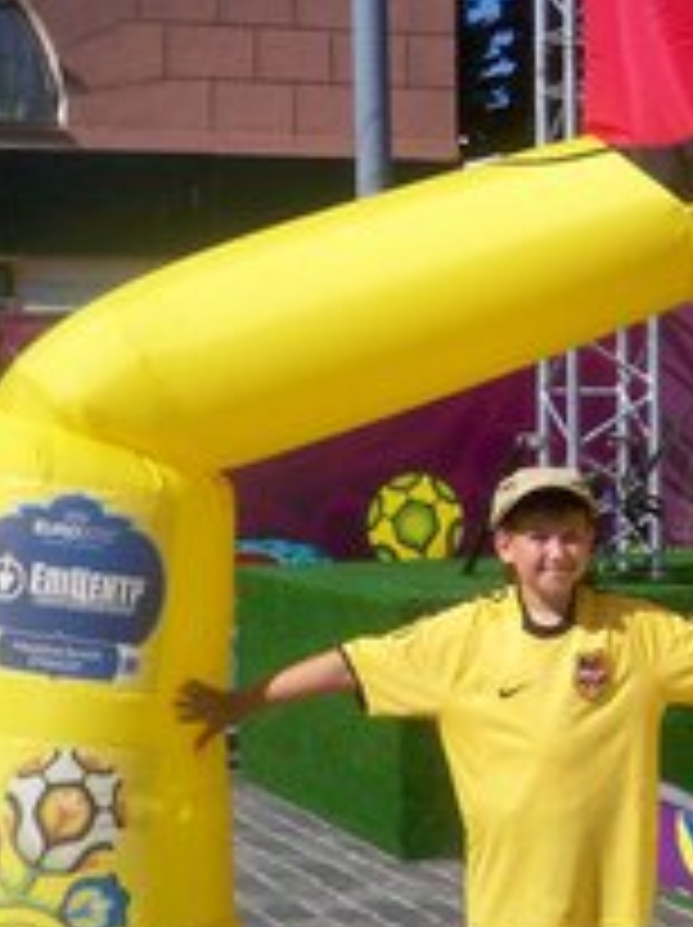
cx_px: 598
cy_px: 324
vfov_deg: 19.2
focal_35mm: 102
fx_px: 2728
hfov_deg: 14.4
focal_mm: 6.3
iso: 64
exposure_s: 1/800
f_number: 4.7
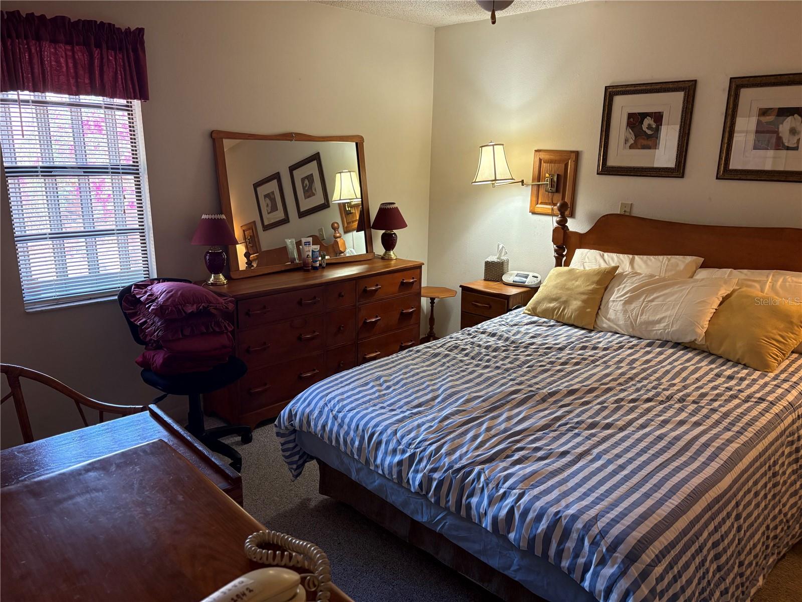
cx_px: 401
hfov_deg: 67.3
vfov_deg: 53.1
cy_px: 301
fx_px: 602
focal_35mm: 26
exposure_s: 1/60
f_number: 1.6
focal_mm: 5.96
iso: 200
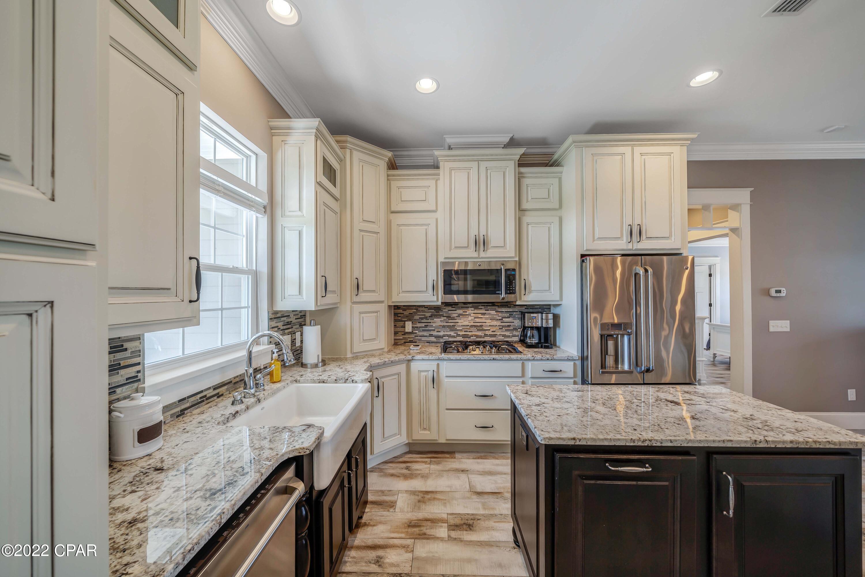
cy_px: 288
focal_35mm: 12
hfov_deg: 112.6
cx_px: 432
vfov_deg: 90.0
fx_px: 288
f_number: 5.6
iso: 100
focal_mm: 12
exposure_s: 1/8
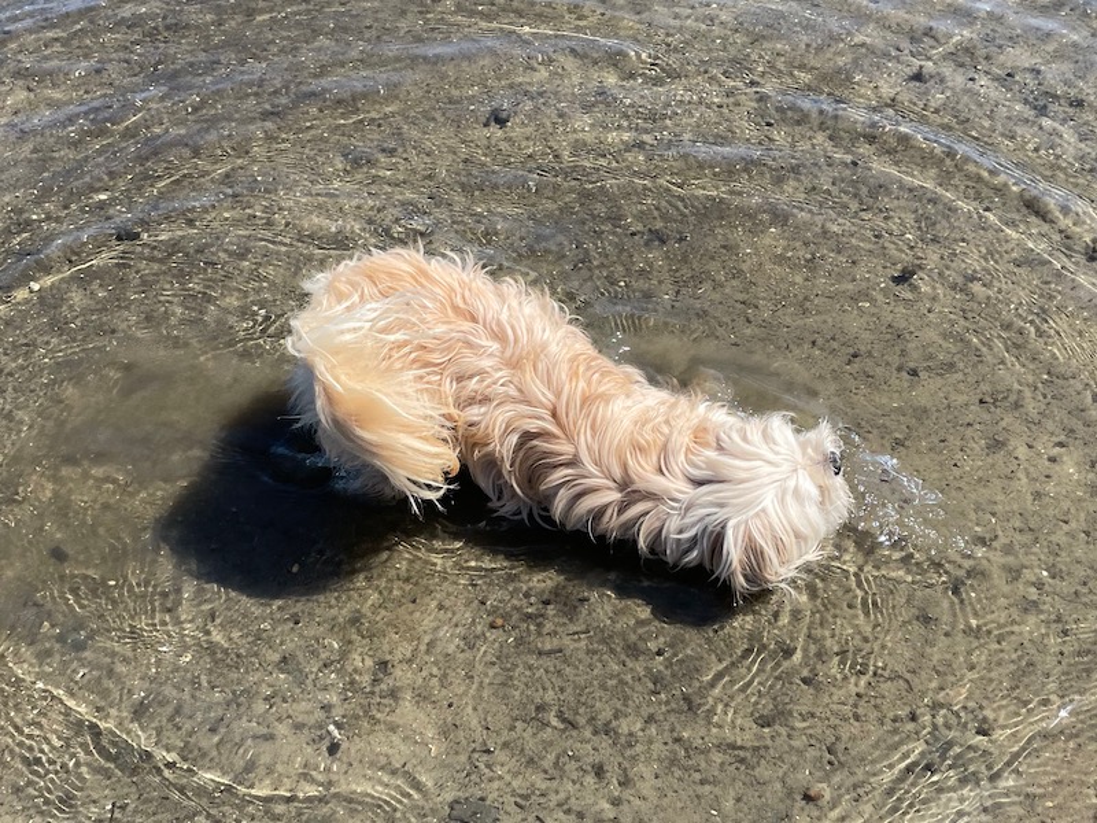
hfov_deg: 67.3
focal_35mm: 26
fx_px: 824
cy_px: 412
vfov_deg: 53.1
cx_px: 548
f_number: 1.6
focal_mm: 4.2
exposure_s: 1/1949
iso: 32
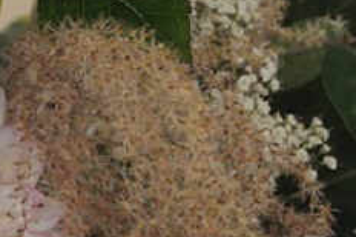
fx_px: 1289
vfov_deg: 10.4
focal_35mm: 130
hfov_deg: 15.5
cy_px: 189
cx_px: 31
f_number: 4.5
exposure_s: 1/60
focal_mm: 29
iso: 2500
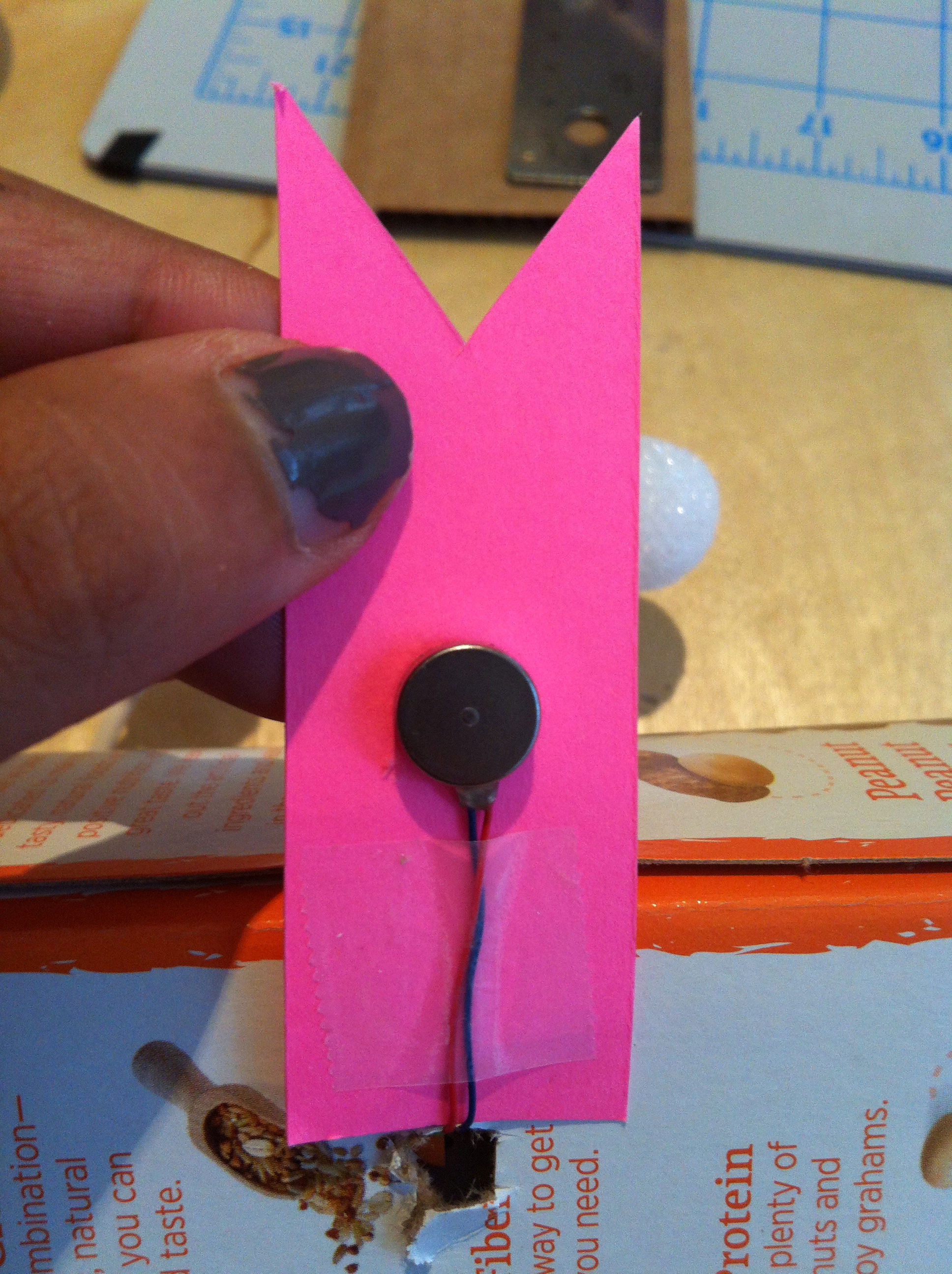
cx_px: 476
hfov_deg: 40.6
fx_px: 1287
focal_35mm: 35
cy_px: 637
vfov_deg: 52.7
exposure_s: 1/15
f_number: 2.8
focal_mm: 3.85
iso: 125
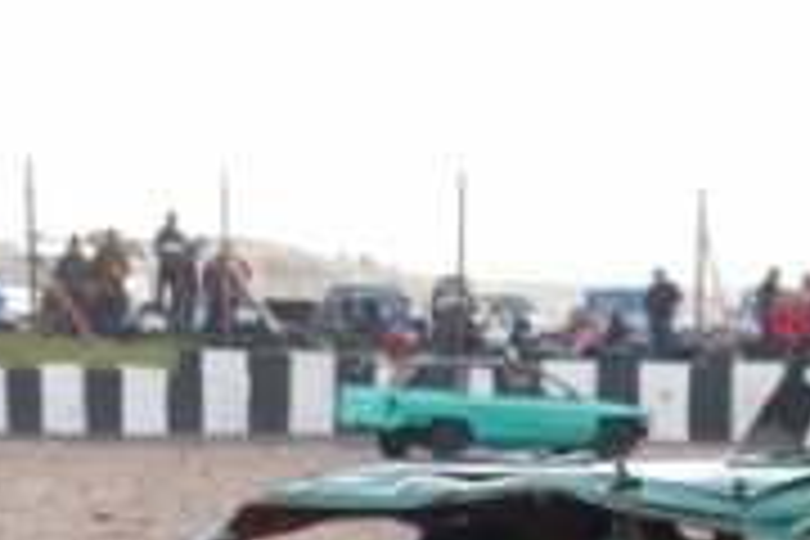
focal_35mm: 213
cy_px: 716
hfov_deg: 9.7
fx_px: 4792
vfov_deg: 6.4
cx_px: 432
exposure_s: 1/500
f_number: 4.8
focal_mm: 40
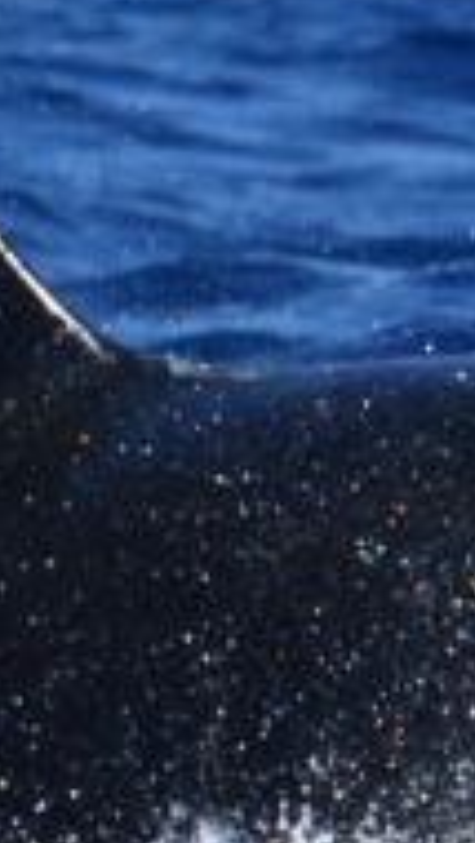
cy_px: 619
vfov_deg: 1.0
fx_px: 49262
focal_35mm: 2202
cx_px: 408
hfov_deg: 0.6
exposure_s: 1/8000
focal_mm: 500
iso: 1100
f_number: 6.3
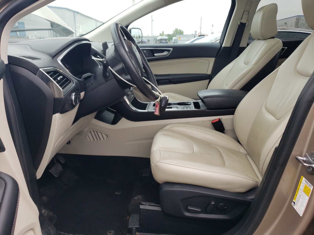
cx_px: 157
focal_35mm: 26
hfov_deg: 67.3
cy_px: 118
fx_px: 236
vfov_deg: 53.1
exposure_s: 1/172
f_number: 1.5
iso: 50
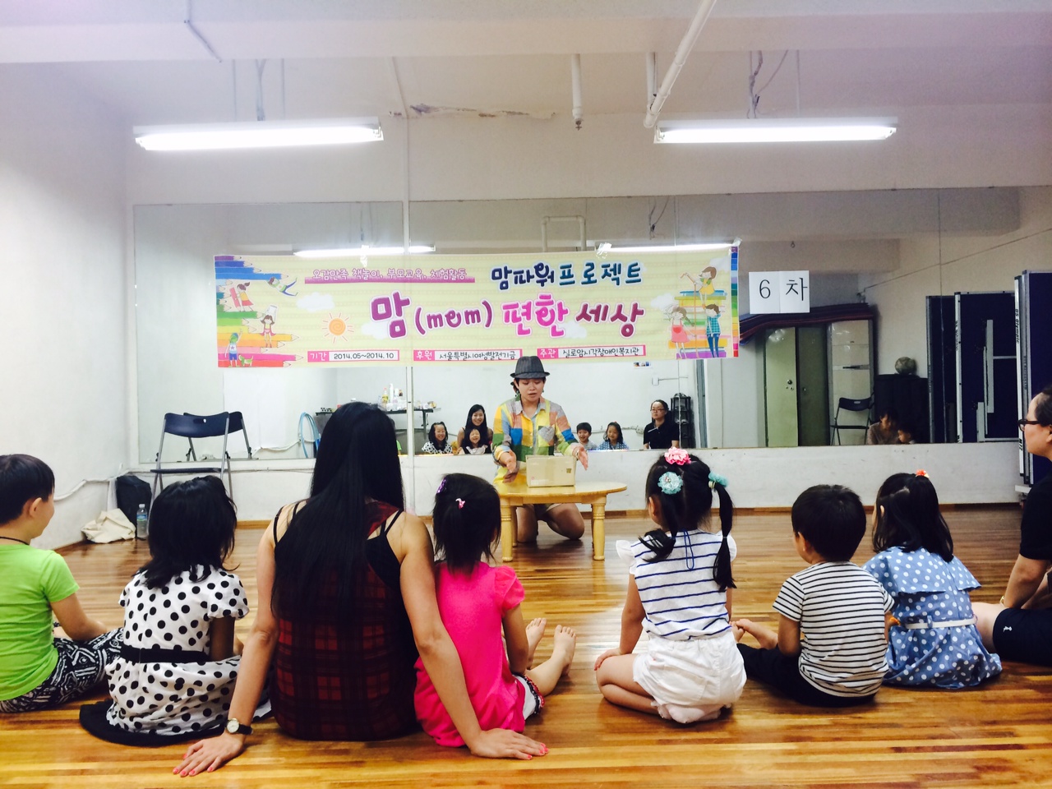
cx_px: 526
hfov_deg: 60.0
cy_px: 394
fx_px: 912
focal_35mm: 30
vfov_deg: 46.8
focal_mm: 4.12
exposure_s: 1/30
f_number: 2.2
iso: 80
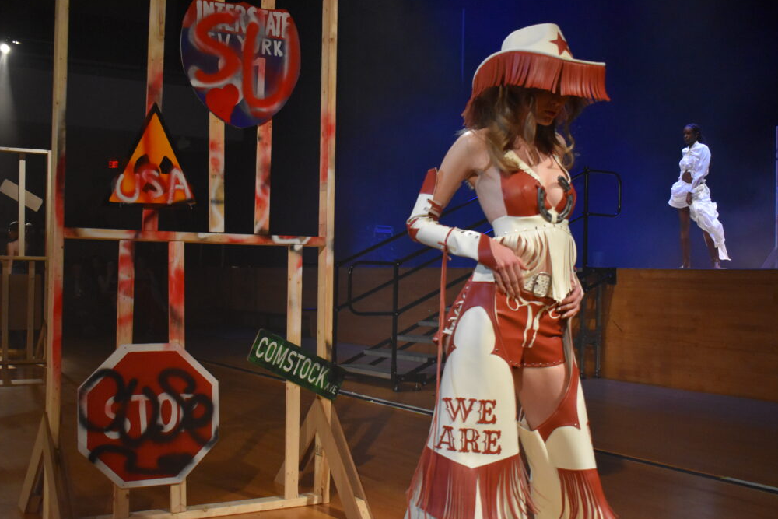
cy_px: 260
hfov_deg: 45.4
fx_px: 929
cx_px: 391
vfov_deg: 31.2
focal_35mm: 43
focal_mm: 28
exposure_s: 1/400
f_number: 4.2
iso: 3200
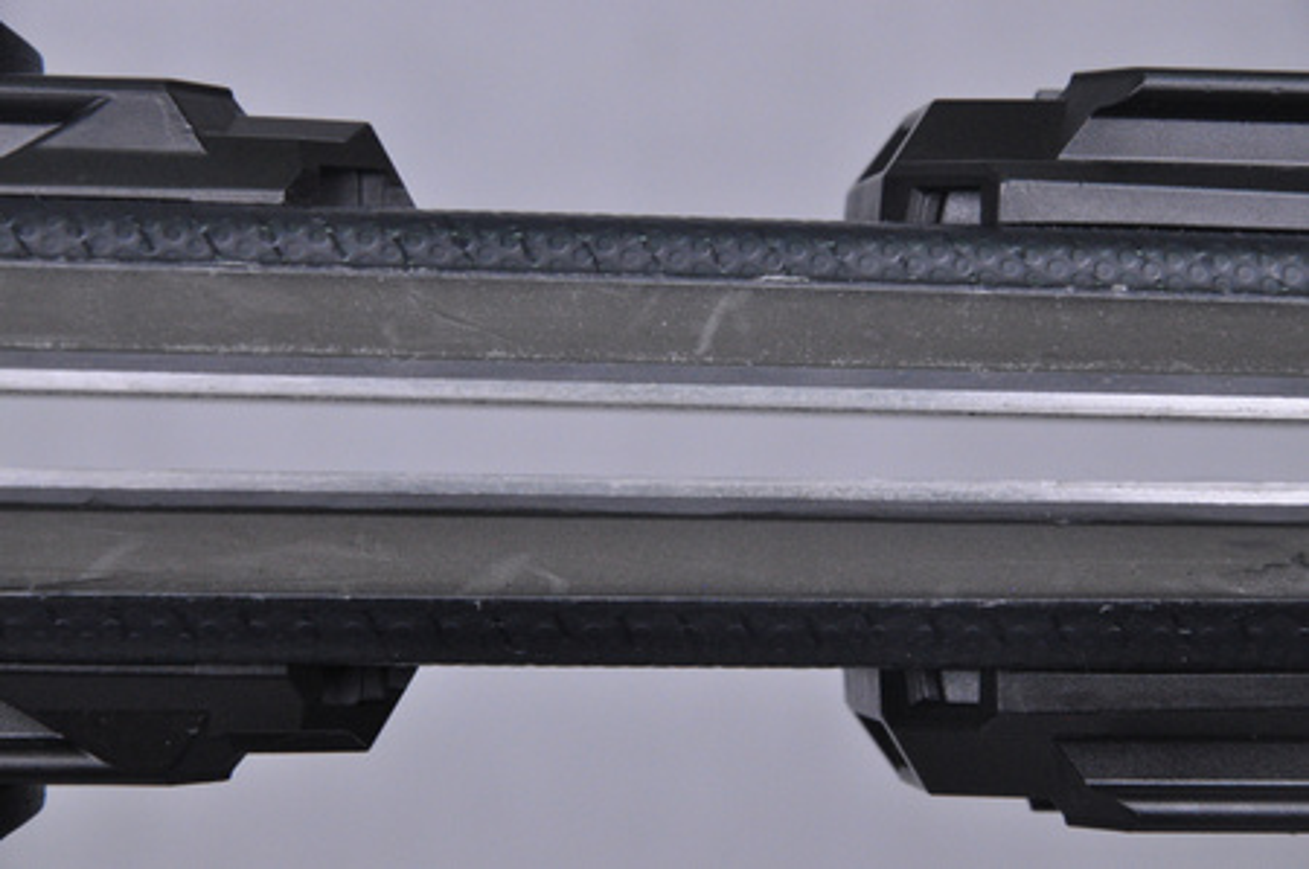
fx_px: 5721
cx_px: 654
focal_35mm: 158
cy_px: 434
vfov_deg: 8.7
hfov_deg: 13.1
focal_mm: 105
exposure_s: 1/125
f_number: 9.5
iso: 3200
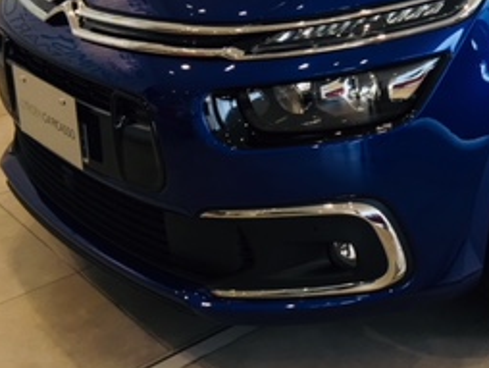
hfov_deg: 24.7
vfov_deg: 19.0
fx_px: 1032
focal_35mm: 73
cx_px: 545
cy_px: -85
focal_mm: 4.15
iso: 40
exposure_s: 1/120
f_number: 2.2
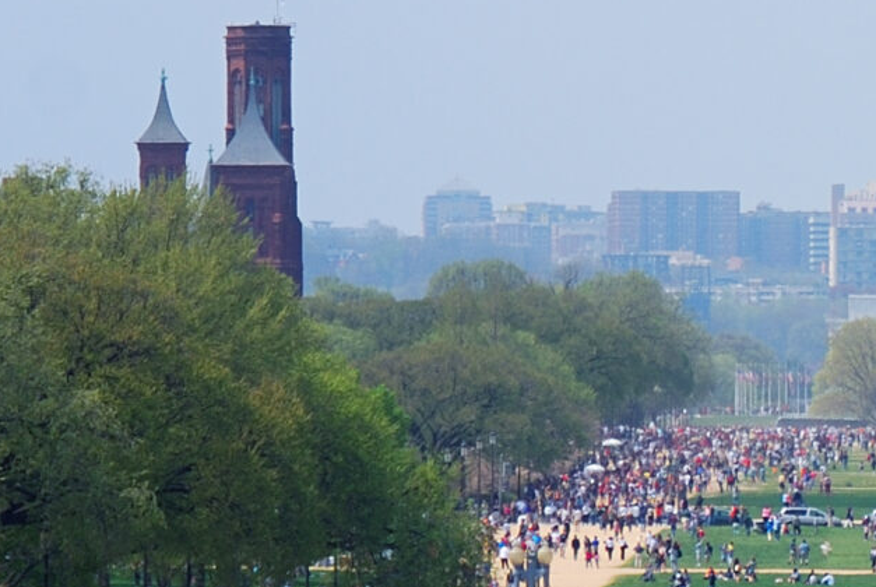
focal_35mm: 551
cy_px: 252
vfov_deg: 2.5
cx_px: 1013
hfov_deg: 3.7
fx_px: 13426
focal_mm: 90
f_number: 10
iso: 100
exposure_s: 1/200
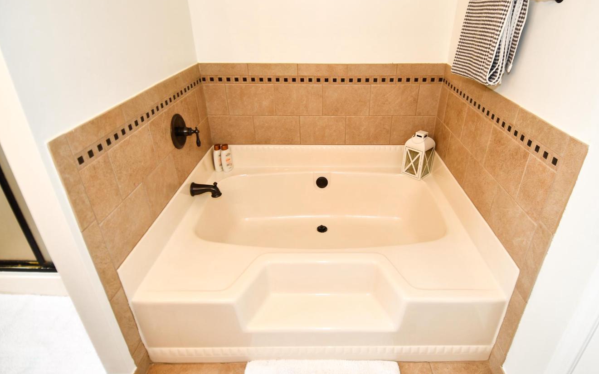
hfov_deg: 85.0
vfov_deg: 59.7
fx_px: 327
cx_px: 316
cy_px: 182
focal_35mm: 20
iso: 250
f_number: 4
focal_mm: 12
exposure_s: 1/60
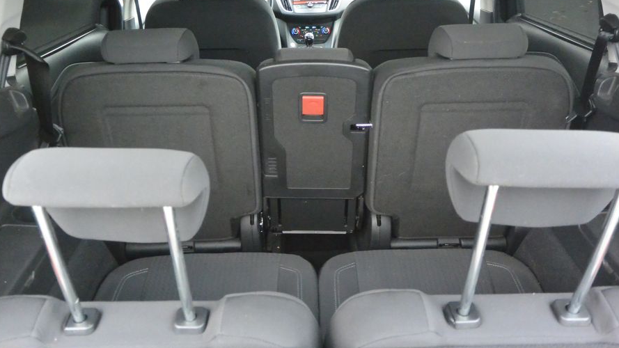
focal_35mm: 35
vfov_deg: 33.5
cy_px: 127
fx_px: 574
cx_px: 314
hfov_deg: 56.6
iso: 2500
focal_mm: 11
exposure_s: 1/30
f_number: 3.5
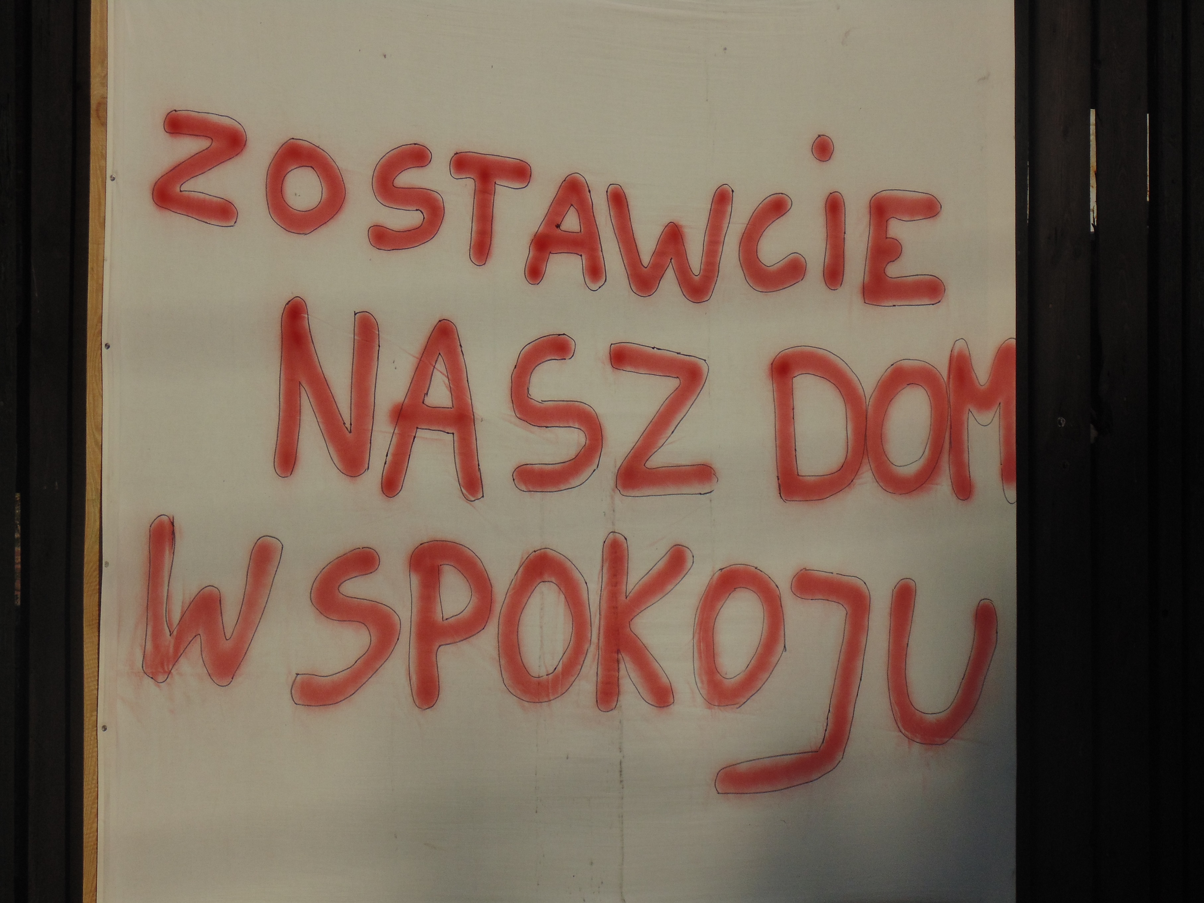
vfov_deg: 9.6
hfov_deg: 12.7
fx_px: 5391
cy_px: 452
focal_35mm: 155
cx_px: 602
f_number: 16.3
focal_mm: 27.8
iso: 80
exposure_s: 1/200
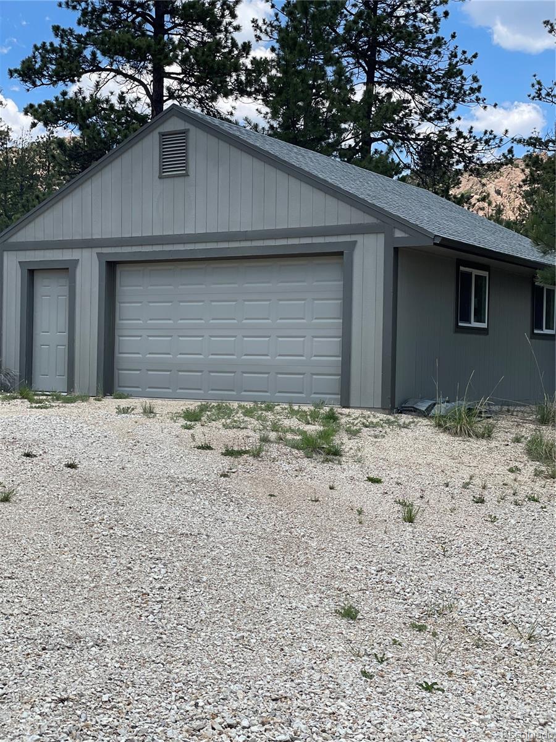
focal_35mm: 52
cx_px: 278
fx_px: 1114
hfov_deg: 28.0
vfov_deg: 36.8
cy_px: 371
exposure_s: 1/1089
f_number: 2
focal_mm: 6
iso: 32
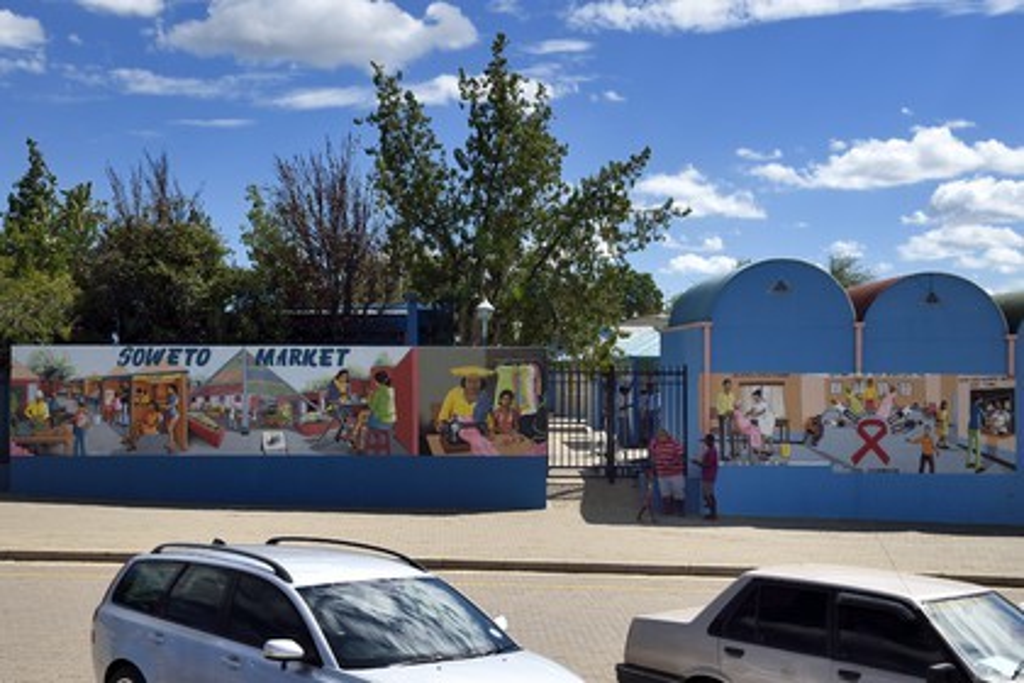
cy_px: 342
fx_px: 1251
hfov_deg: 44.5
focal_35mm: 44
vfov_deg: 30.5
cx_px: 512
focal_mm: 44
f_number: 13
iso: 400
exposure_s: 1/1000
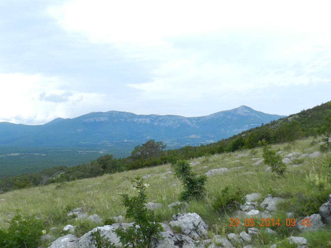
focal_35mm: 46
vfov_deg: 31.5
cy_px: 124
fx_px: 440
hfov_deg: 41.2
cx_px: 166
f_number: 4.2
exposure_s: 1/640
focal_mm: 8.1
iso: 160
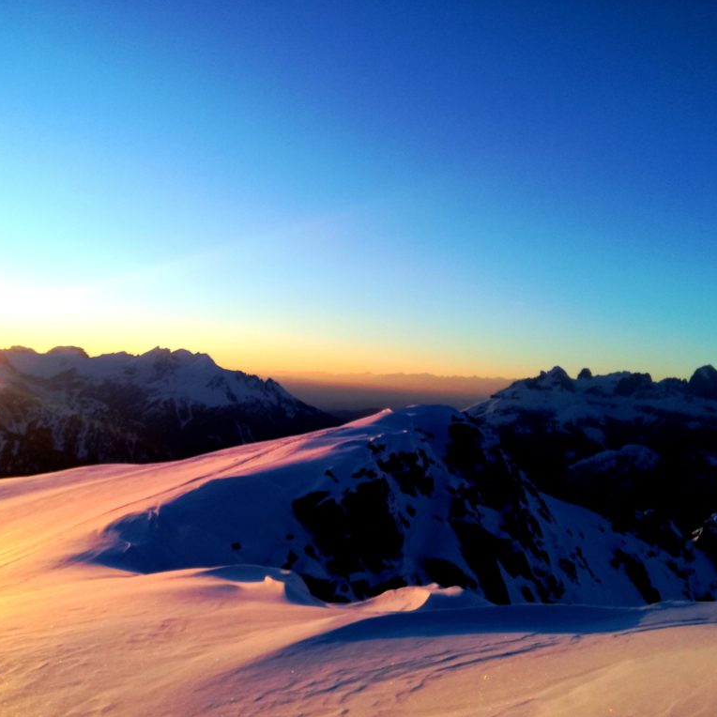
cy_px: 358
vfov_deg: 51.1
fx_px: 750
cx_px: 290
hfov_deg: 50.8
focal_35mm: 32
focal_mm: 3.79
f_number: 2
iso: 50
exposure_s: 1/559
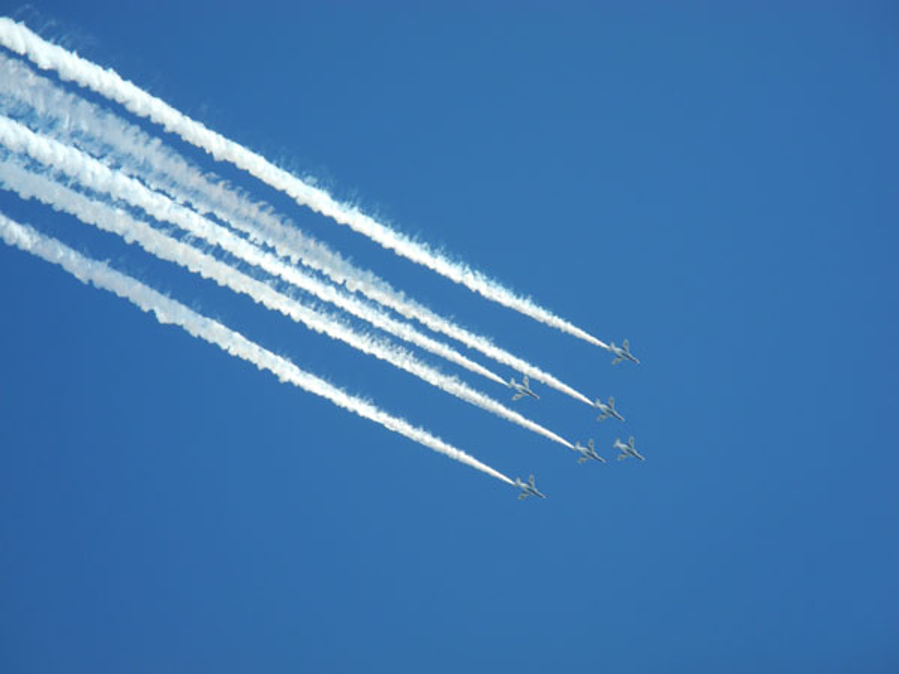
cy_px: 337
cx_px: 450
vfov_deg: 7.4
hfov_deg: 9.9
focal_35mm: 200
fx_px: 5194
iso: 100
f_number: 5.6
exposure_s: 1/428
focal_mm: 42.6
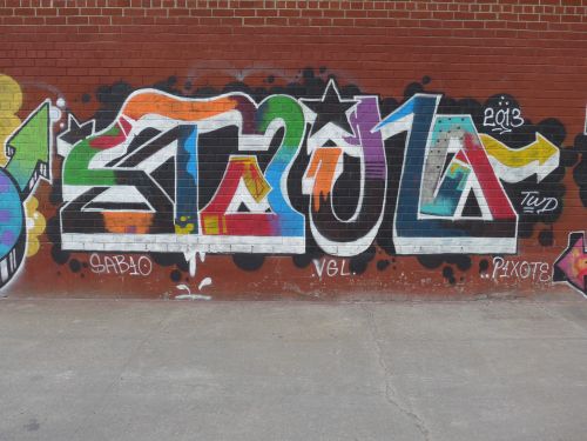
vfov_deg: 48.2
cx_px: 294
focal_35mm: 29
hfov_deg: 61.7
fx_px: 492
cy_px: 220
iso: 80
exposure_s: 1/250
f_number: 2.8
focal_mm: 6
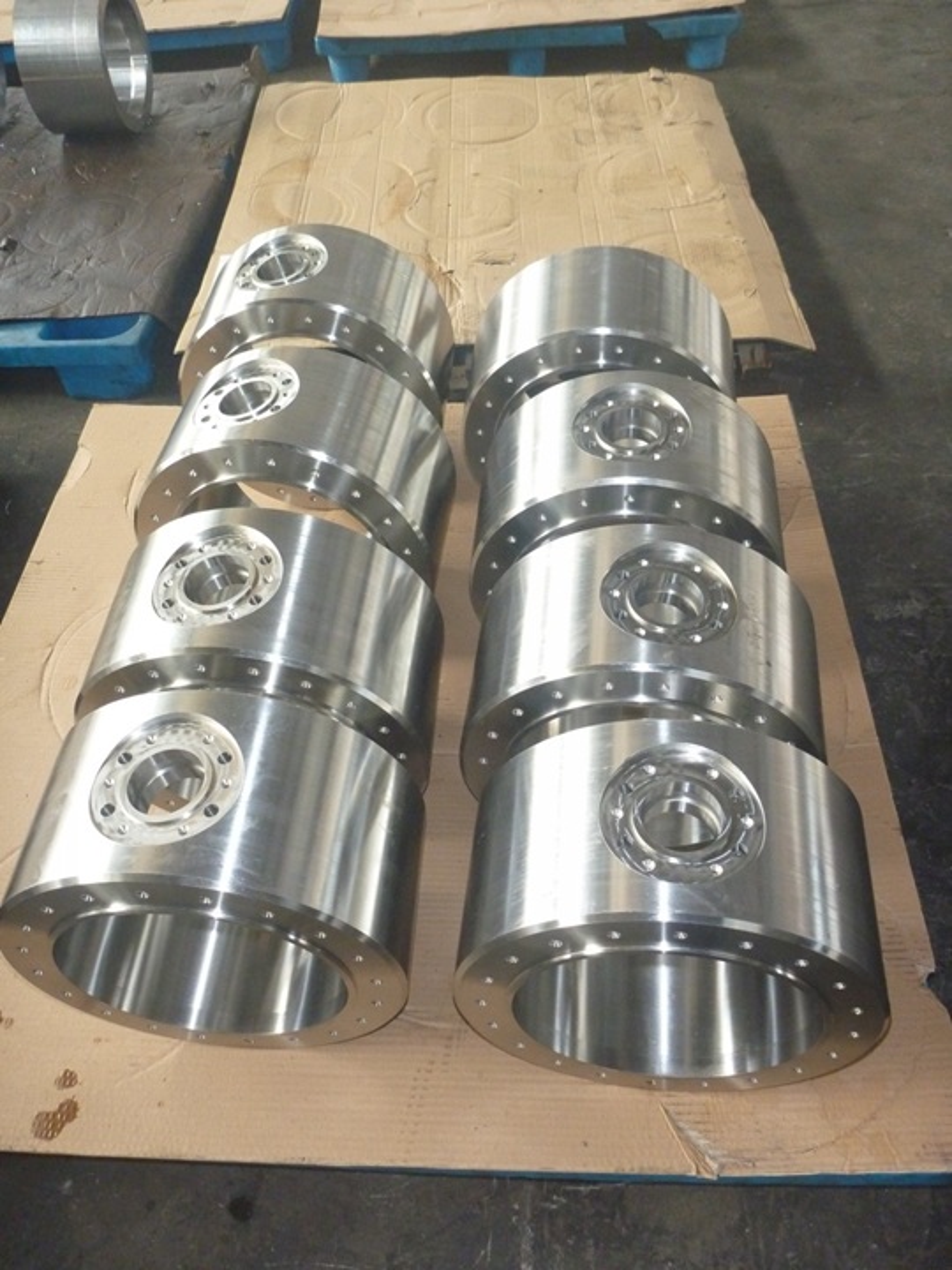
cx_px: 476
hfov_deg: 49.7
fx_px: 1027
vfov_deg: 63.4
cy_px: 635
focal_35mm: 28
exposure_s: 1/80
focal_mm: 5
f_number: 3.3
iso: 400
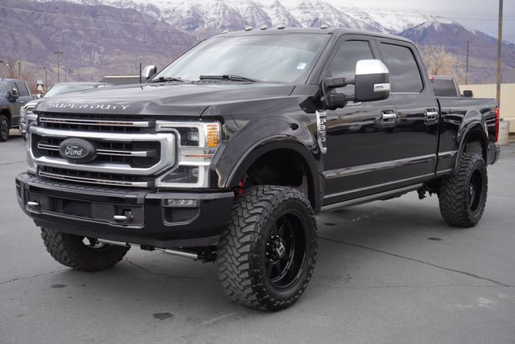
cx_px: 258
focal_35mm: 48
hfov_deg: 41.1
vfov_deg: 28.1
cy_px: 172
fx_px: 687
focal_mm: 32
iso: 125
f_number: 5
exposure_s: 1/60
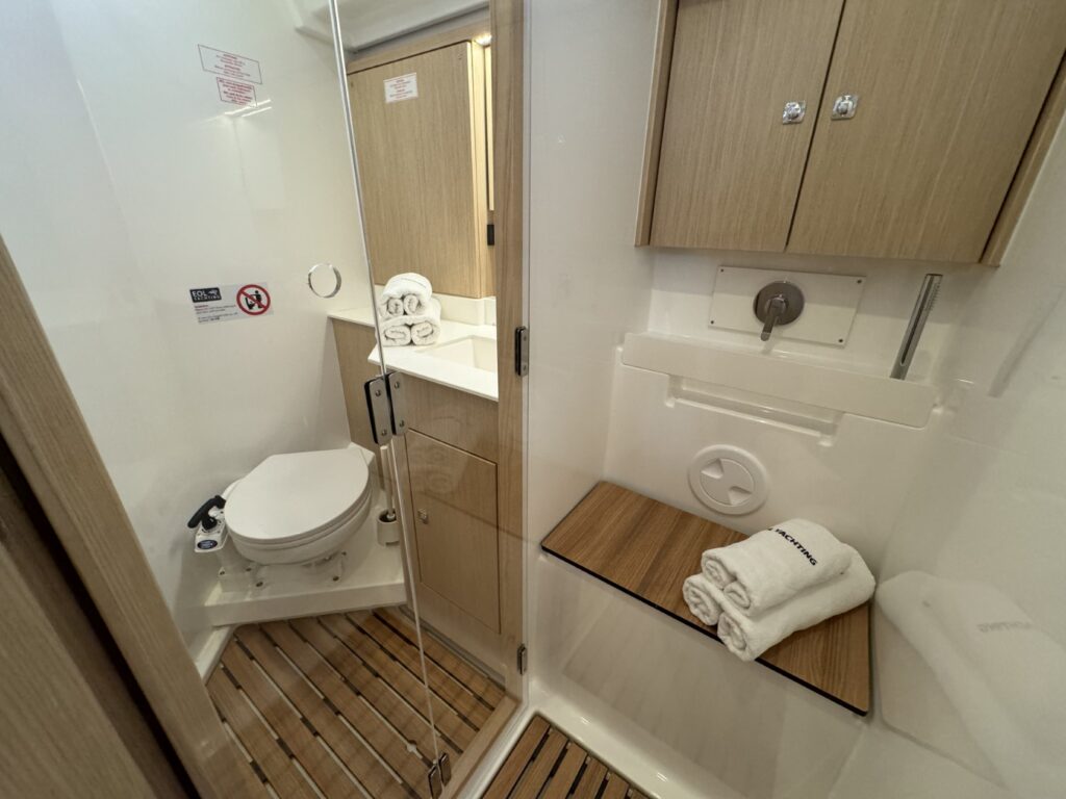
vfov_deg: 85.7
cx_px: 533
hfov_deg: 102.1
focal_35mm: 14
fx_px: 431
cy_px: 400
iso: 320
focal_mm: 2.22
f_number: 2.2
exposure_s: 1/98
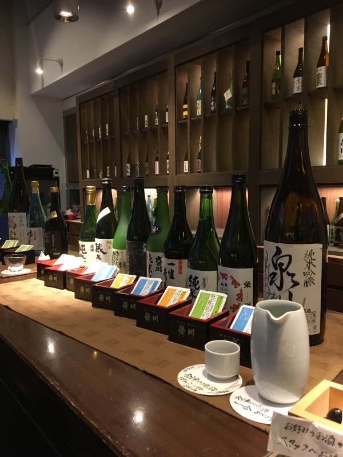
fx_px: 383
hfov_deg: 48.2
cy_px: 228
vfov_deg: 61.7
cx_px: 172
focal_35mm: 29
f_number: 2.2
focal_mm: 4.15
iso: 160
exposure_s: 1/30
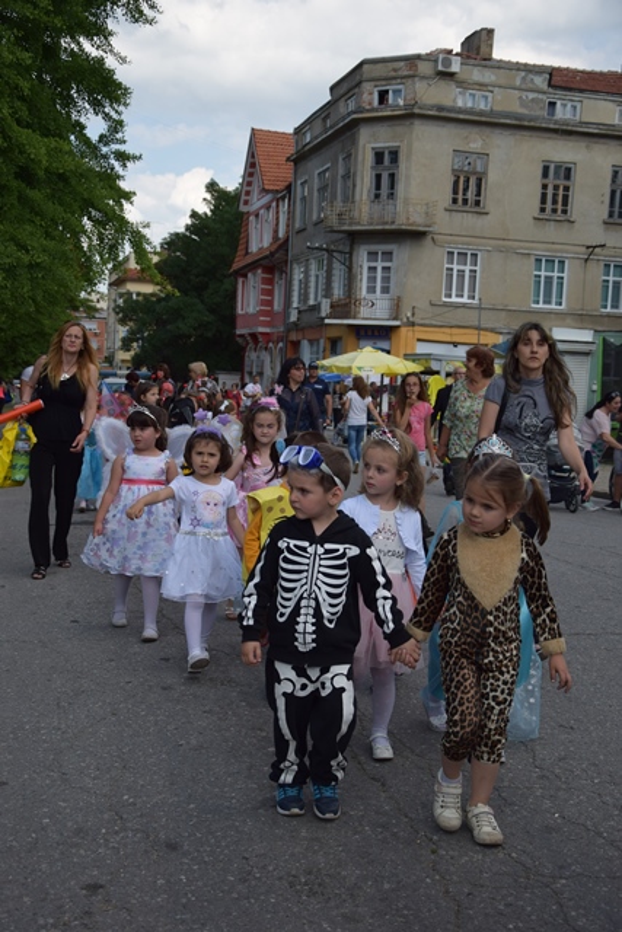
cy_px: 466
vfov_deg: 43.6
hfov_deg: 29.9
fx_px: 1166
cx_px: 311
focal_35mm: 45
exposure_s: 1/1000
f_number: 4.2
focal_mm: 30
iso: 200
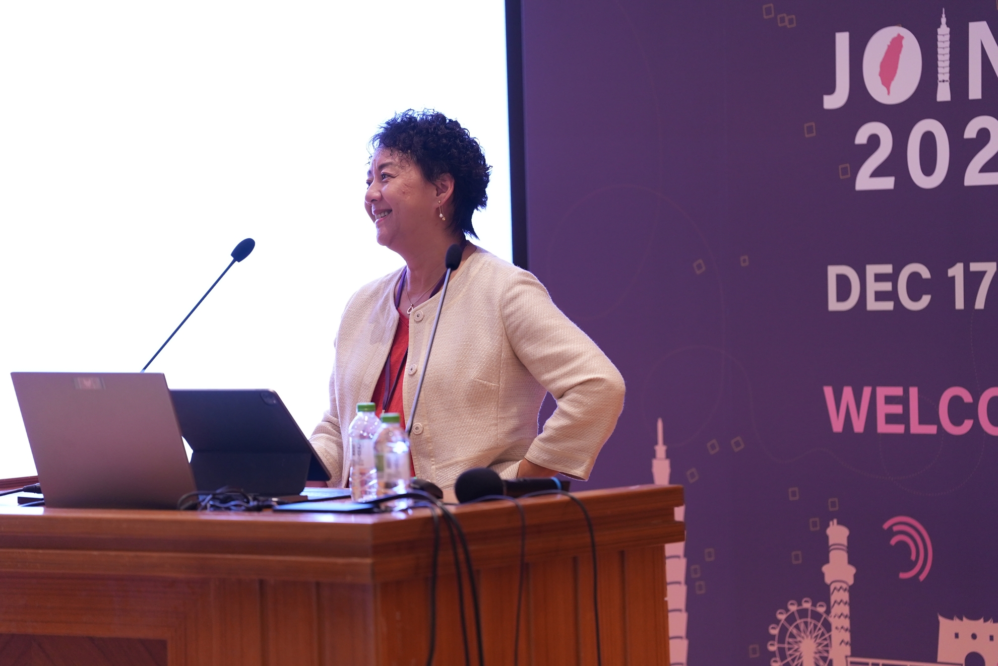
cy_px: 333
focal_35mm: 163
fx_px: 4520
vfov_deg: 8.4
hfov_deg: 12.6
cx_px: 499
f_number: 2.8
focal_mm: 163
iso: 1600
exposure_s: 1/200
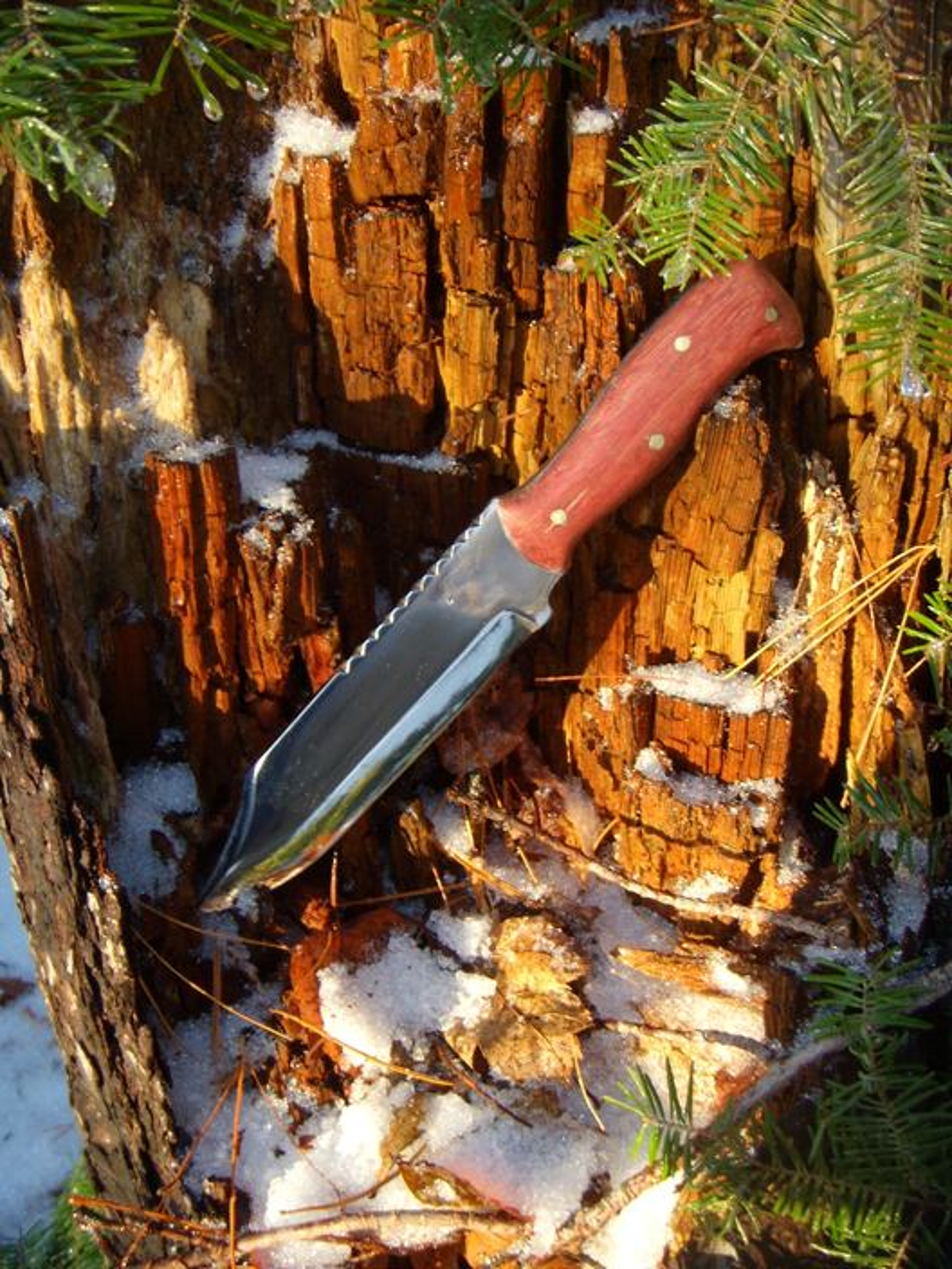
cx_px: 476
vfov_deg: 49.0
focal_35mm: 38
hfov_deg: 37.7
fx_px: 1393
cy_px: 634
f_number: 3.5
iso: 64
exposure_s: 1/43.7
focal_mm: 6.4
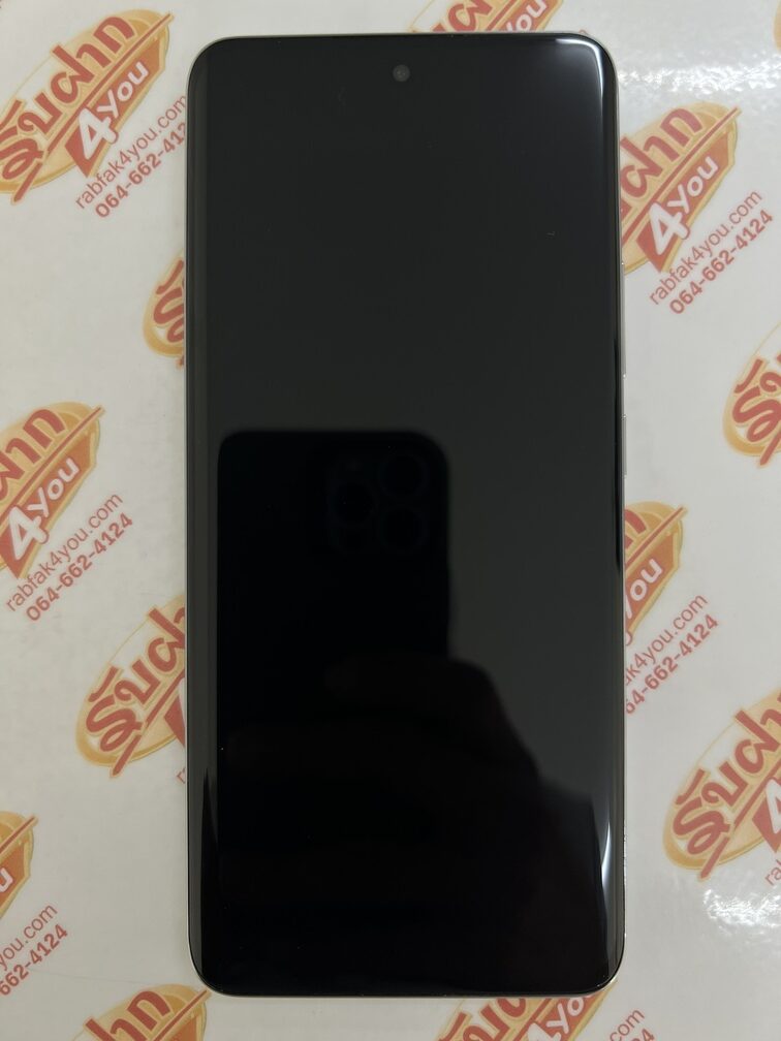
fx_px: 782
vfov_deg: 67.3
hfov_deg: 53.1
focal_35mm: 26
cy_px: 520
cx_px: 390
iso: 50
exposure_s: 1/100
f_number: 1.5
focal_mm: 5.7
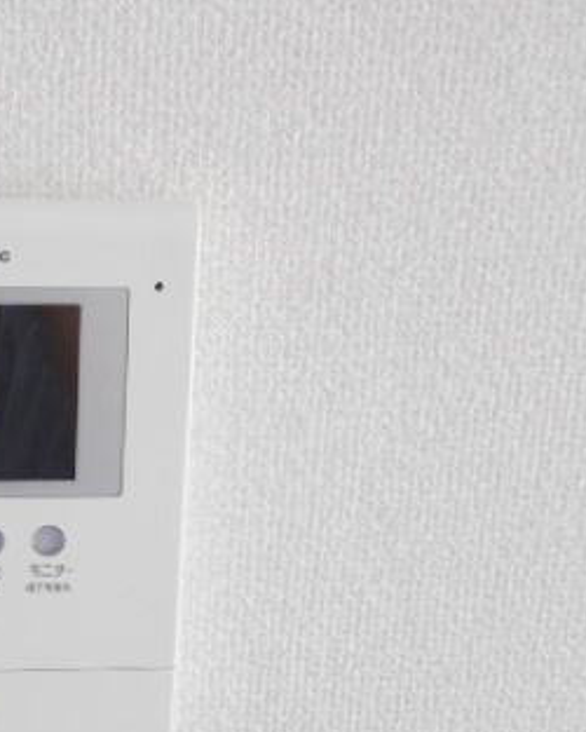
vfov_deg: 35.9
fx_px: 1126
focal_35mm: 52
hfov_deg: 27.1
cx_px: -33
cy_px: 429
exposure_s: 1/30
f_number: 3.2
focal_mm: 4.6
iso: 200
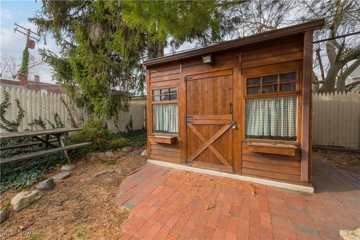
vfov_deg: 81.1
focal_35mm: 14
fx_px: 140
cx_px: 180
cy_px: 120
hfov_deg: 104.3
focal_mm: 14
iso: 200
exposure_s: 1/160
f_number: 9
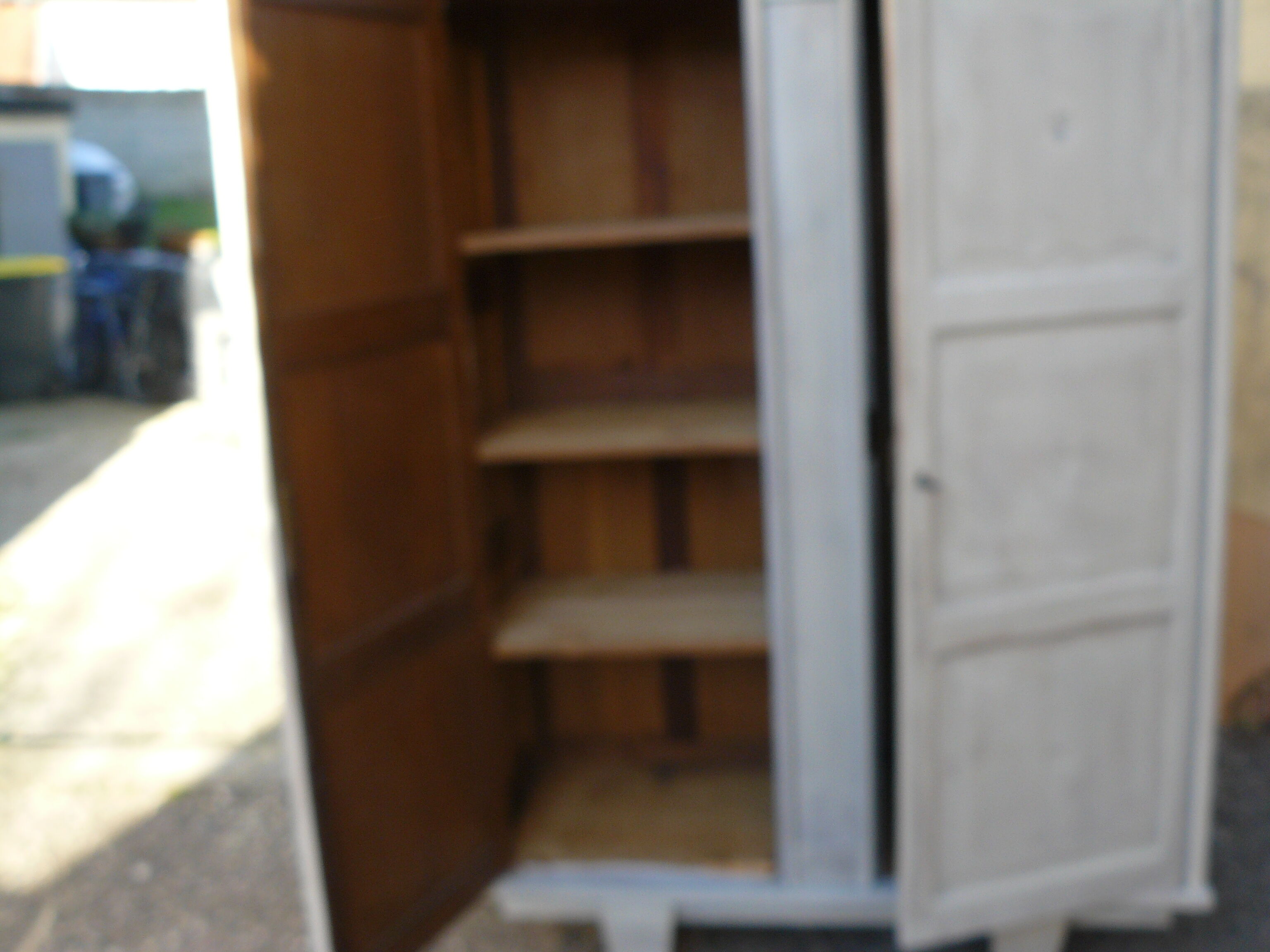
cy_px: 476
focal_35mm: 36
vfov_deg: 39.7
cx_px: 635
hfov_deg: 51.4
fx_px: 1321
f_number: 3.6
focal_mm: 6
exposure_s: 1/100
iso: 100
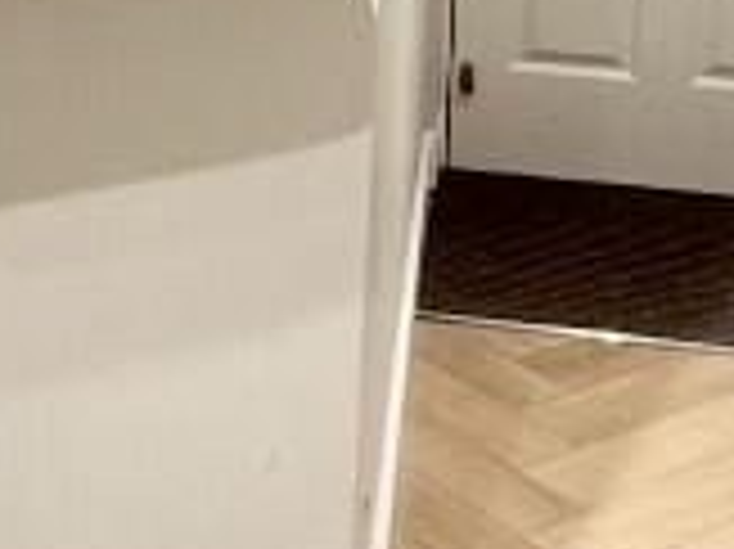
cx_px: 90
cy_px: -248
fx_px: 1865
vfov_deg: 15.6
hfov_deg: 21.8
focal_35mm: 88
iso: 125
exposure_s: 1/100
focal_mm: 2.22
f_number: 2.2
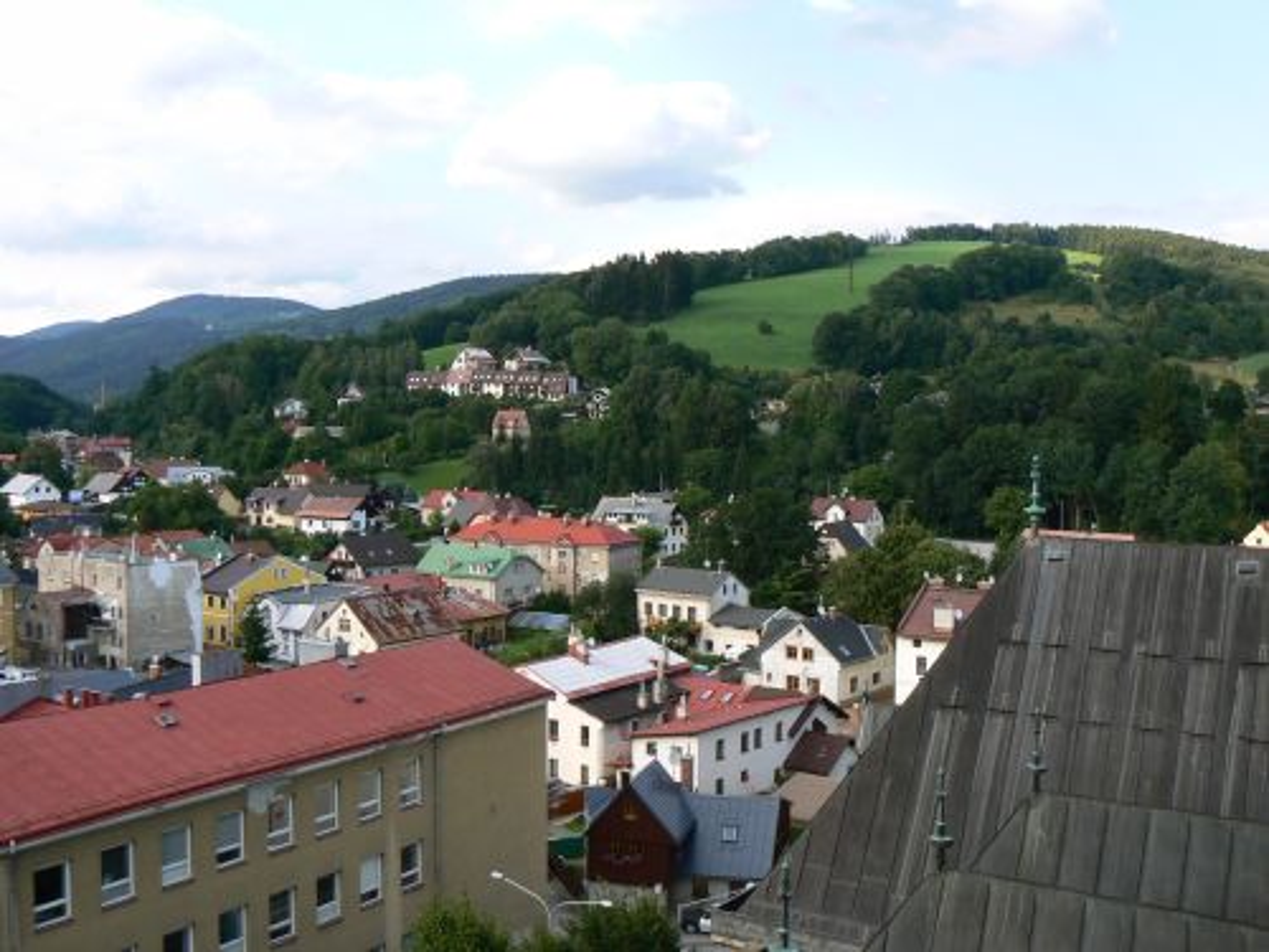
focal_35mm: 36
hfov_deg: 51.4
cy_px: 476
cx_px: 634
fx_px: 1320
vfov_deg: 39.7
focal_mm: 6
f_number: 5.6
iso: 80
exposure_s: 1/125
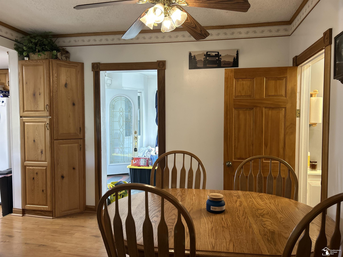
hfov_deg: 67.3
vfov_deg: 53.1
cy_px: 128
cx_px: 172
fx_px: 258
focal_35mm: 26
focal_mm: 5.7
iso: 125
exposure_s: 1/60
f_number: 1.5
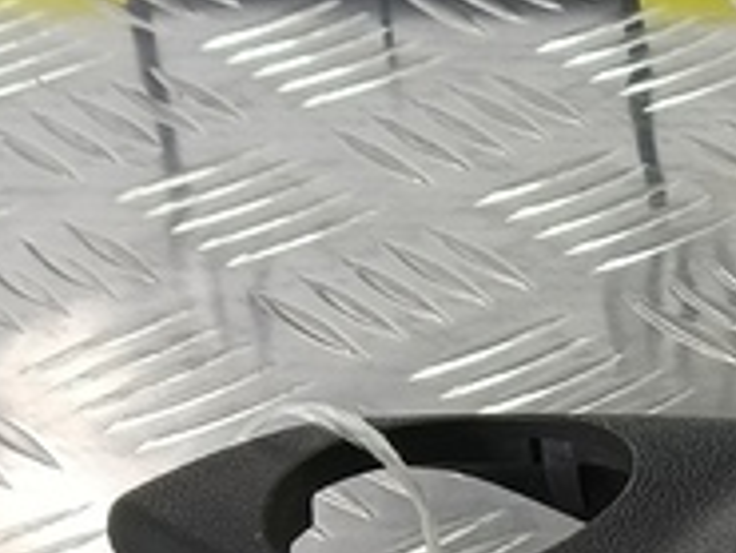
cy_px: 1011
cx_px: 1253
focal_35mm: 127
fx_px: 2702
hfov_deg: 14.0
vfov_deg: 10.9
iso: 129
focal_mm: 4.11
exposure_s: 1/50
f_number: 1.6
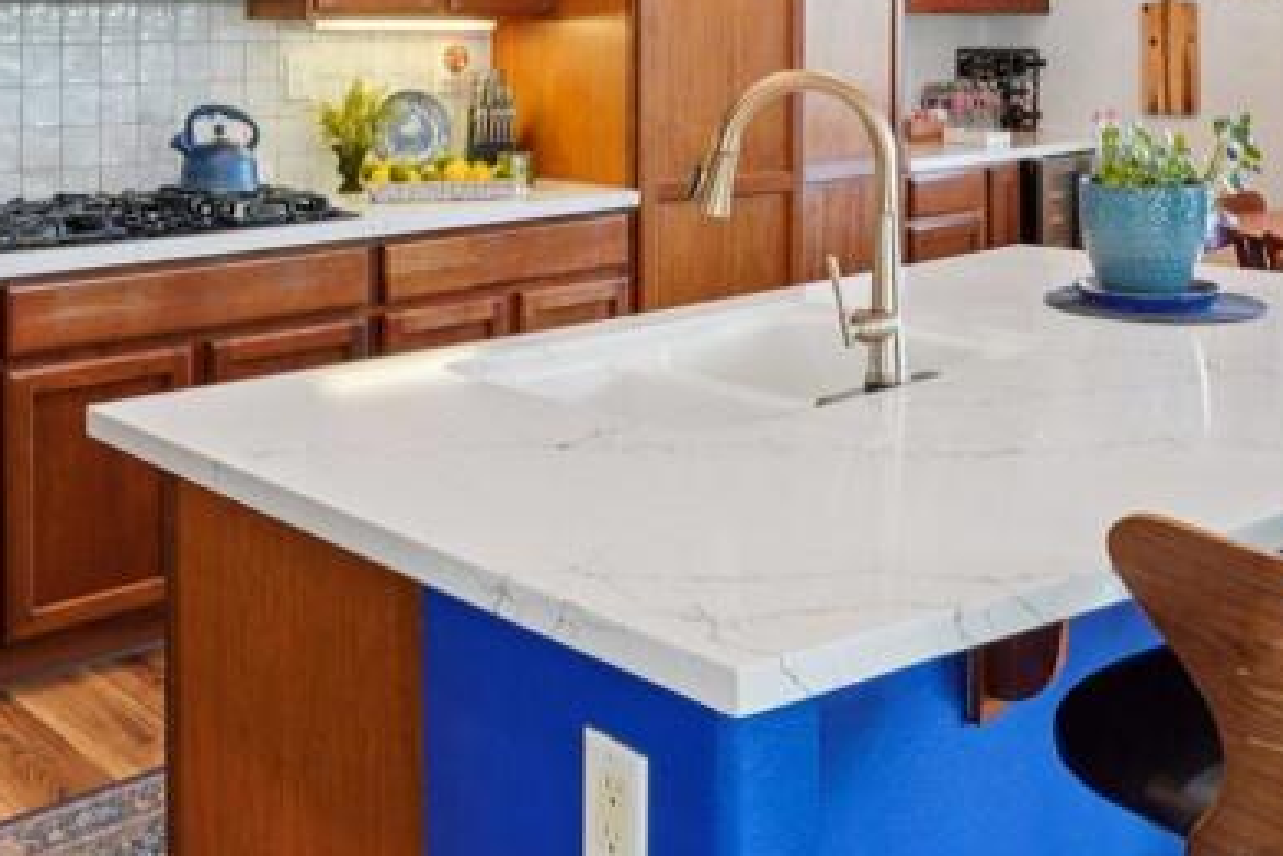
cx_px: 595
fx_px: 1497
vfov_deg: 30.0
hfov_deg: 46.4
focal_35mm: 42
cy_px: 33
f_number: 8
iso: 400
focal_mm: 16
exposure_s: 1/15
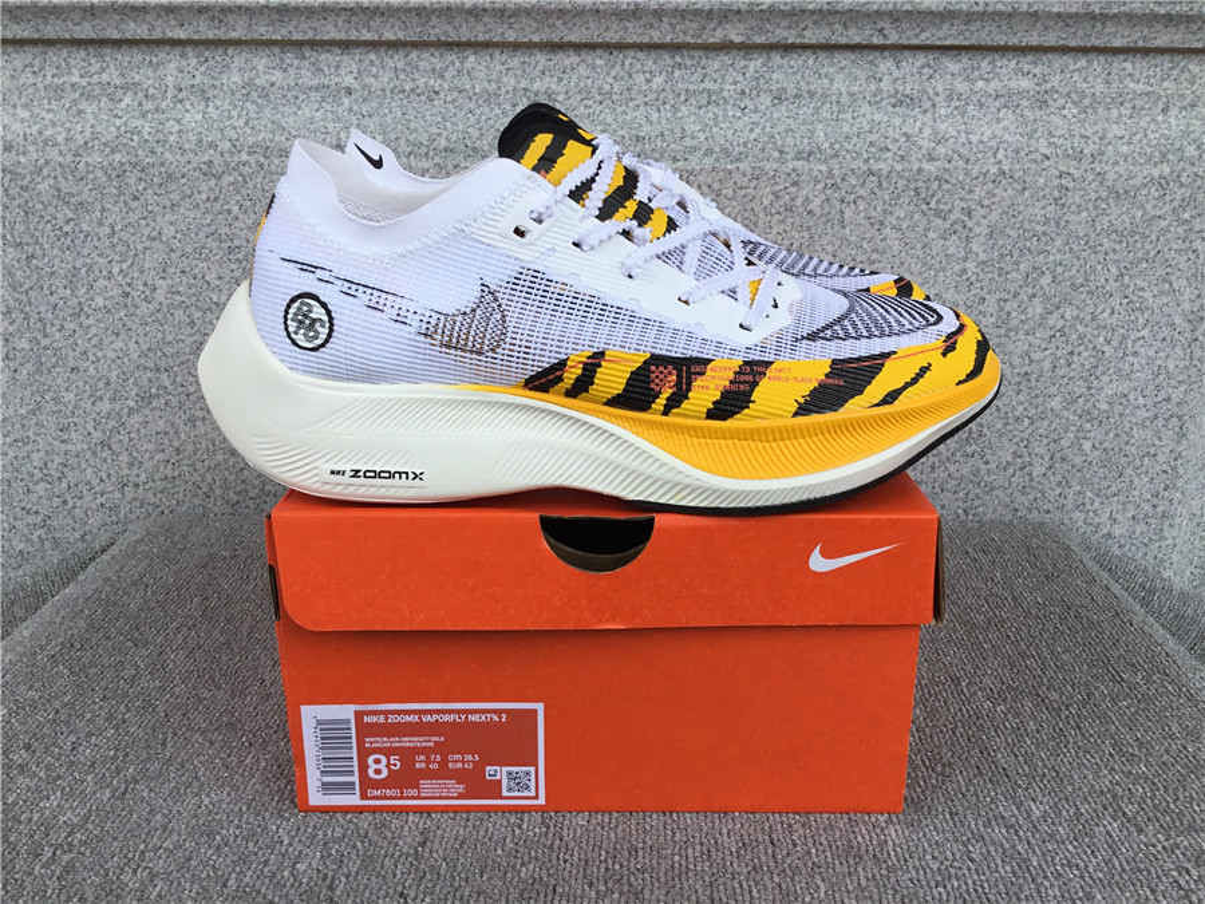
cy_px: 452
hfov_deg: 58.4
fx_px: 1079
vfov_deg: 45.4
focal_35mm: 31
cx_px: 602
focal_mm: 3.3
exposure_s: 1/384
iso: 25
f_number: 2.4
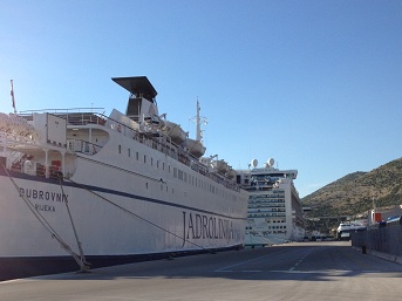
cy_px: 202
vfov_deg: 28.3
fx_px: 592
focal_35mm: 51
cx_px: 177
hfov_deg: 37.5
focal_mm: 4.28
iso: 50
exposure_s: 1/1727
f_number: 2.4
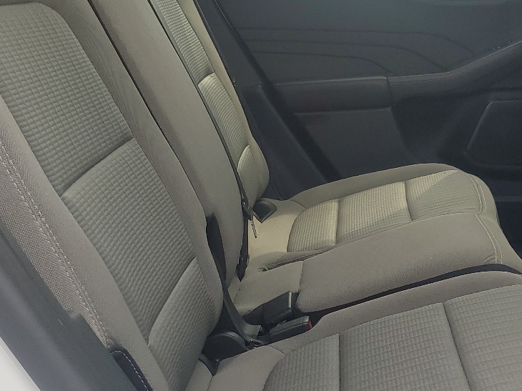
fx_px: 859
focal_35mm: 57
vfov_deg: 25.6
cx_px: 372
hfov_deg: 33.3
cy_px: 150
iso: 50
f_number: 1.5
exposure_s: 1/588
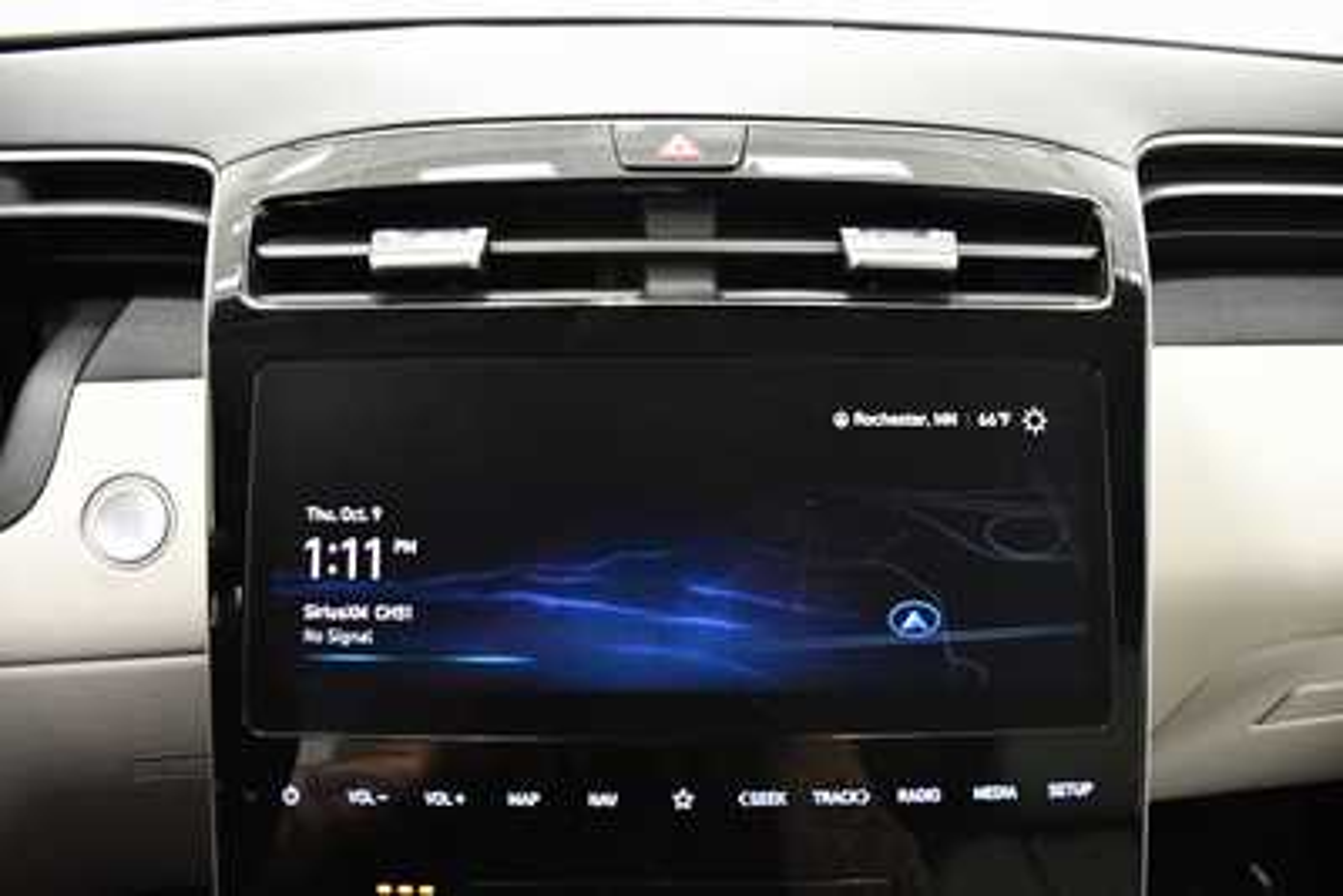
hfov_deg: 67.4
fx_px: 1008
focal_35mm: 27
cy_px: 448
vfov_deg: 48.0
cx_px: 672
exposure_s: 1/60
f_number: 3.5
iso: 5000
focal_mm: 18
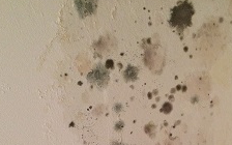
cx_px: 136
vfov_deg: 21.8
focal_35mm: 55
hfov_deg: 36.8
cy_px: 175
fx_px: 348
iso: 320
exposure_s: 1/33
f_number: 2.2
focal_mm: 4.15
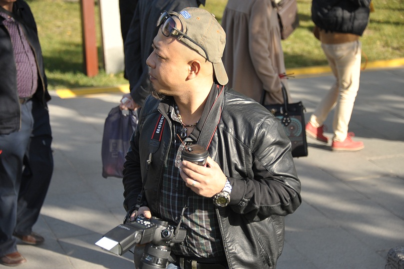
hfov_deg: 20.8
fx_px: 1099
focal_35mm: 98
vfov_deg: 14.0
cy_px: 134
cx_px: 202
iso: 500
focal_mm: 98
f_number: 5.3
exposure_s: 1/640
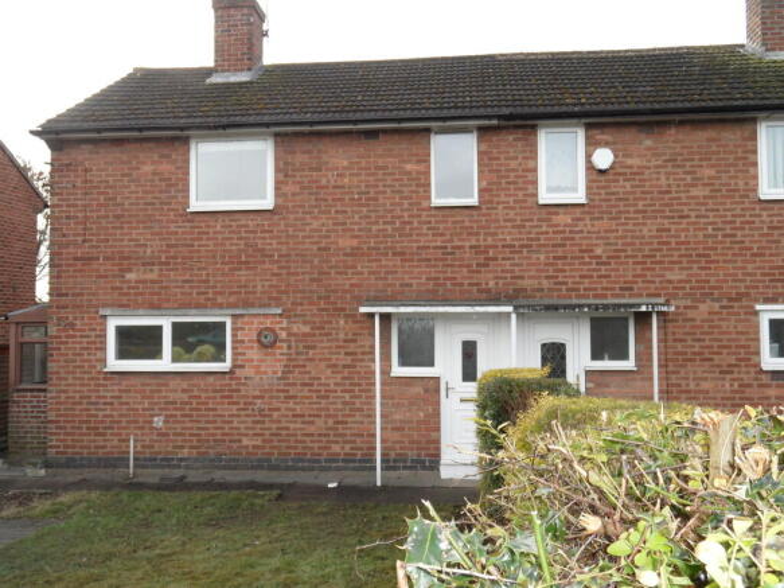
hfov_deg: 56.8
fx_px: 725
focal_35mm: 32
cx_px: 392
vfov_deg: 44.1
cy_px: 294
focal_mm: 5.3
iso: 120
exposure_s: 1/180
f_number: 3.4
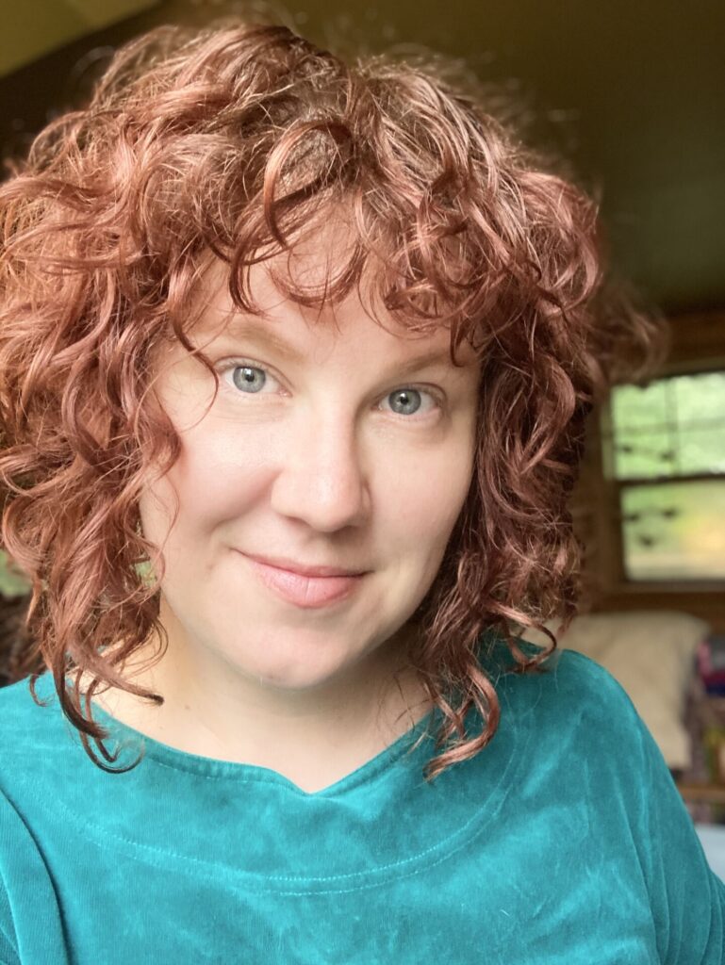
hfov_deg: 44.2
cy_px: 482
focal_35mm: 32
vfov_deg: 56.8
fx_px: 893
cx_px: 362
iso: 160
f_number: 2.2
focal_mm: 2.87
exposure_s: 1/60
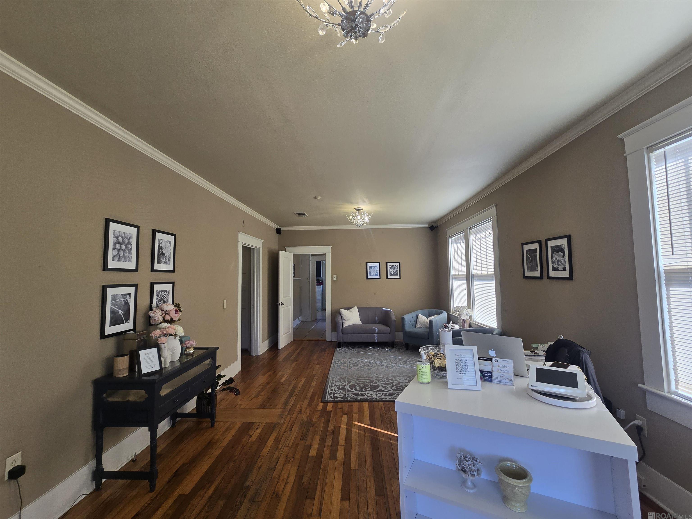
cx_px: 346
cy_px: 260
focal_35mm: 13
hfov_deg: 106.2
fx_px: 260
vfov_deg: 89.9
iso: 64
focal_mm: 2.2
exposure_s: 1/120
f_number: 2.2
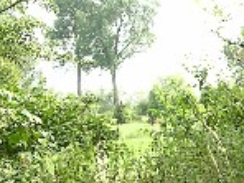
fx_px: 980
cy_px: 244
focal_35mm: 139
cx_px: 355
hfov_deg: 13.5
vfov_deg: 10.4
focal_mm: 8.9
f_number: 5
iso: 50
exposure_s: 1/46.2
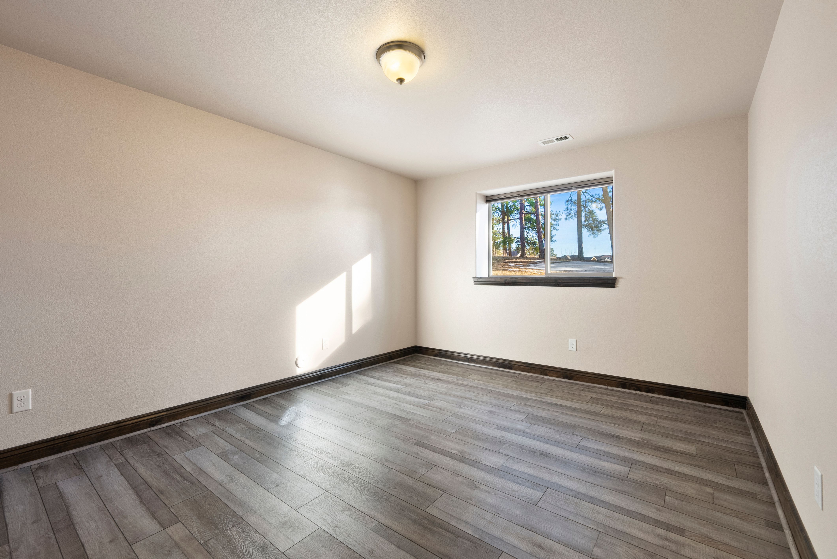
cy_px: 280
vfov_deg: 77.4
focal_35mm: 15
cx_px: 418
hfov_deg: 100.4
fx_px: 349
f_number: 8
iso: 640
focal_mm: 15
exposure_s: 1/5
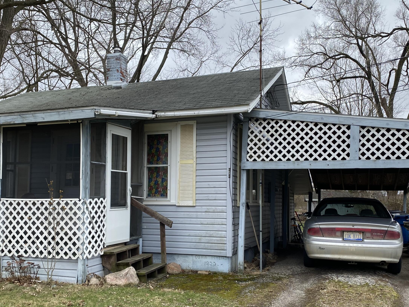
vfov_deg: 39.5
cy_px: 185
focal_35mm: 36
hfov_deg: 51.3
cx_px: 198
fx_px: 425
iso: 32
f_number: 1.8
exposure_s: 1/1300
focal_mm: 4.25
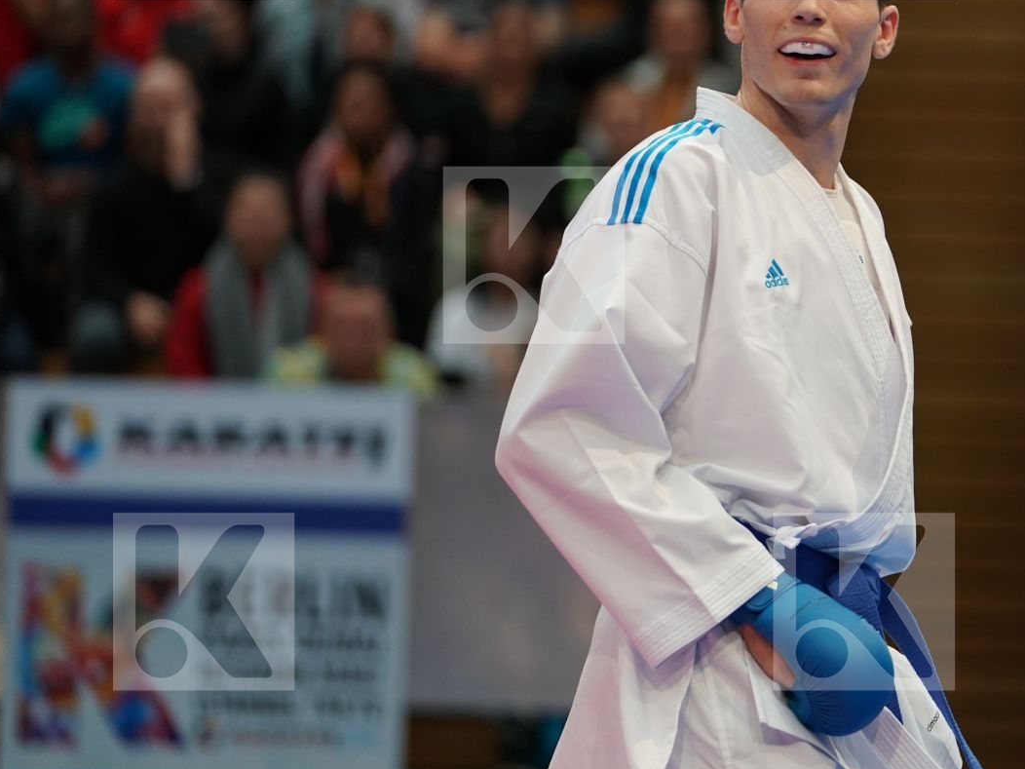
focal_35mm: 260
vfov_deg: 5.7
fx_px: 7699
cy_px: 255
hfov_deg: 7.6
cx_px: 864
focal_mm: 158
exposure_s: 1/1000
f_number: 2.8
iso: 1250
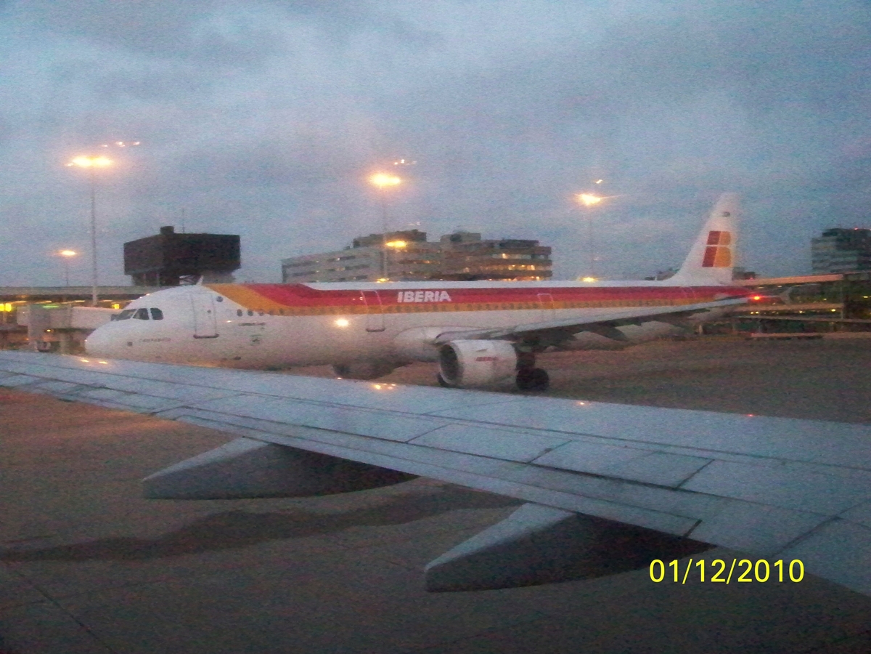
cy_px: 327
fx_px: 931
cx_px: 436
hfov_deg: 50.1
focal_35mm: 37
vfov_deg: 38.7
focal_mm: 6.75
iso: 3200
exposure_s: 1/160
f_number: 2.8
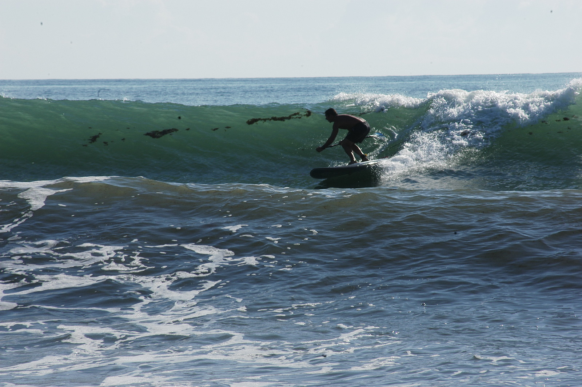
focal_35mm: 300
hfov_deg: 6.9
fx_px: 4846
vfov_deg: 4.6
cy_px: 194
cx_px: 291
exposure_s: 1/200
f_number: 14
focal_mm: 200
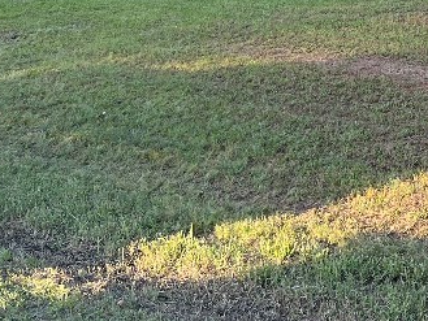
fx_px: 1002
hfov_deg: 21.4
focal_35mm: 81
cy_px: -43
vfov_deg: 17.5
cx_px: 587
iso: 50
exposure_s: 1/338
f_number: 1.5
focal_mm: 5.7
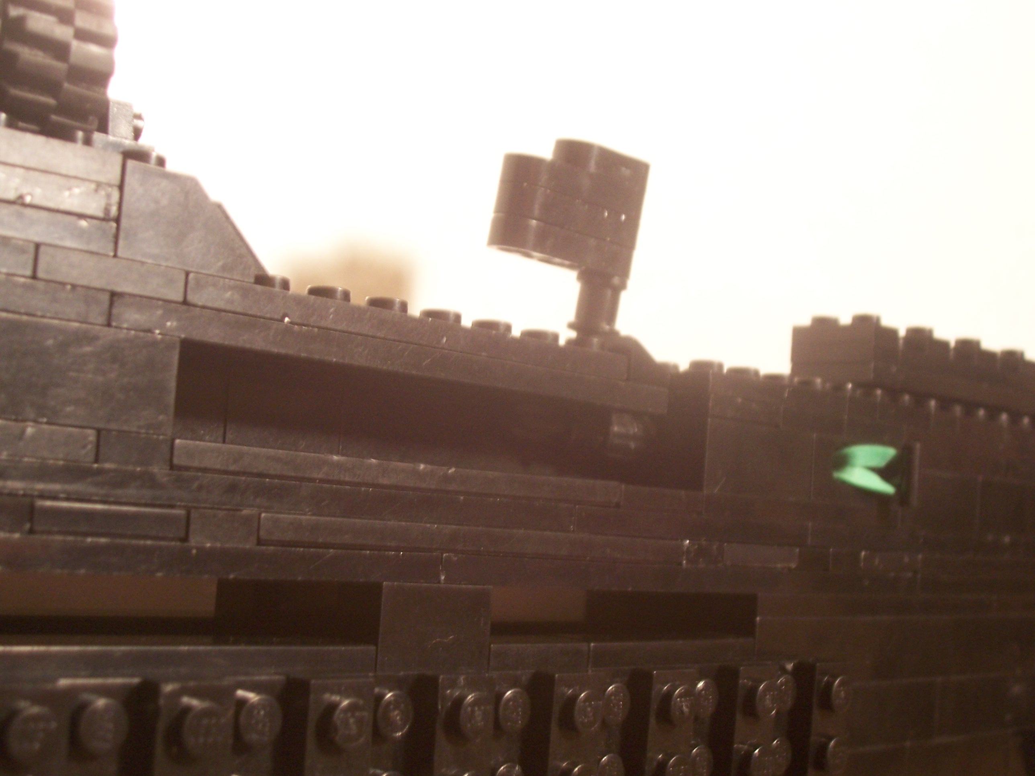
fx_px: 1585
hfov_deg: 36.2
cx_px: 518
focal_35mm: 53
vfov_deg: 27.5
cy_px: 388
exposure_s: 1/8
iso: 160
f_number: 3.4
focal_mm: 8.6
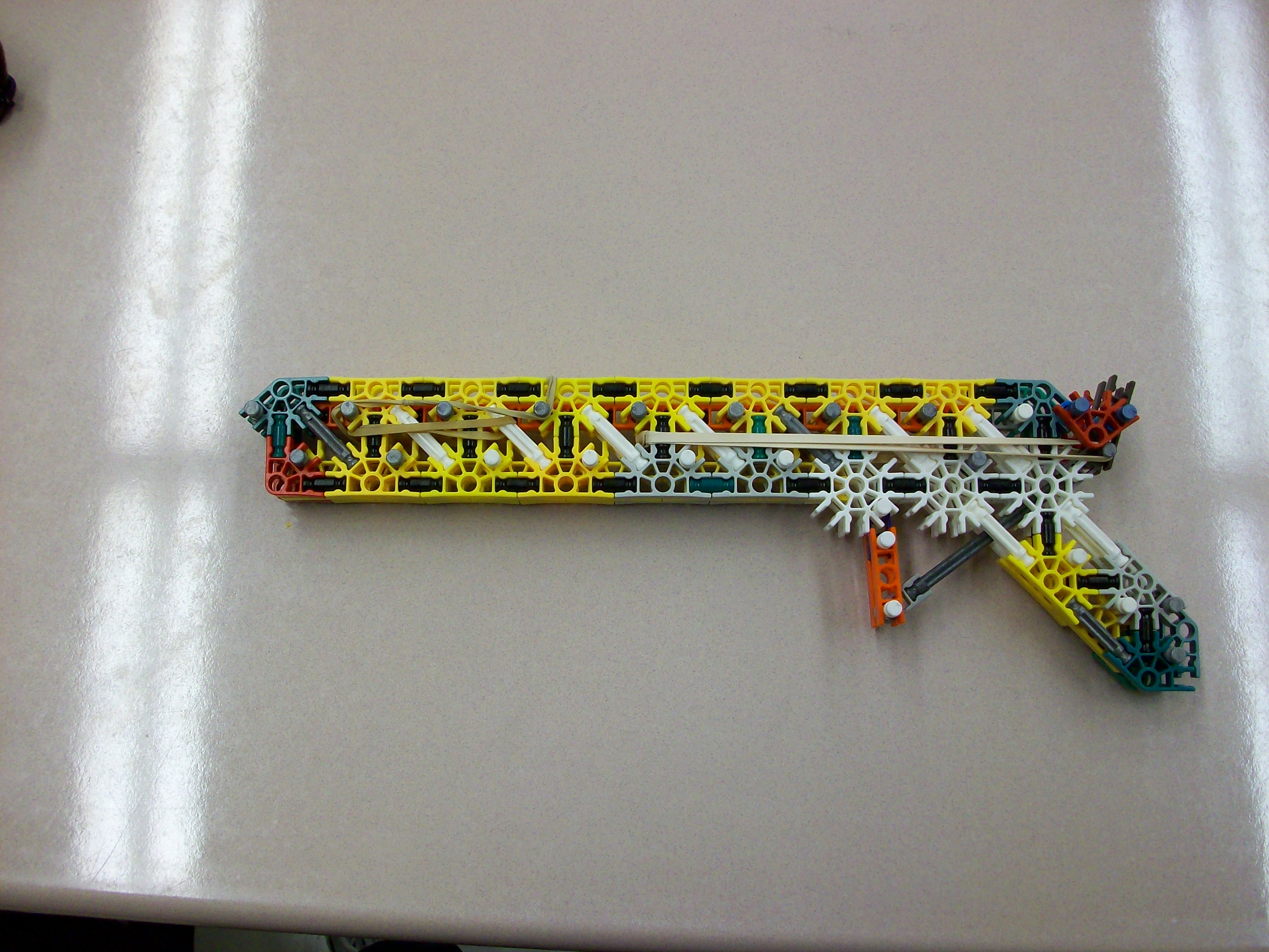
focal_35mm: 34
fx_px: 1246
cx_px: 634
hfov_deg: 54.0
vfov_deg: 41.8
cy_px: 476
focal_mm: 5.7
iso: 140
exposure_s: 1/64
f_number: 2.8
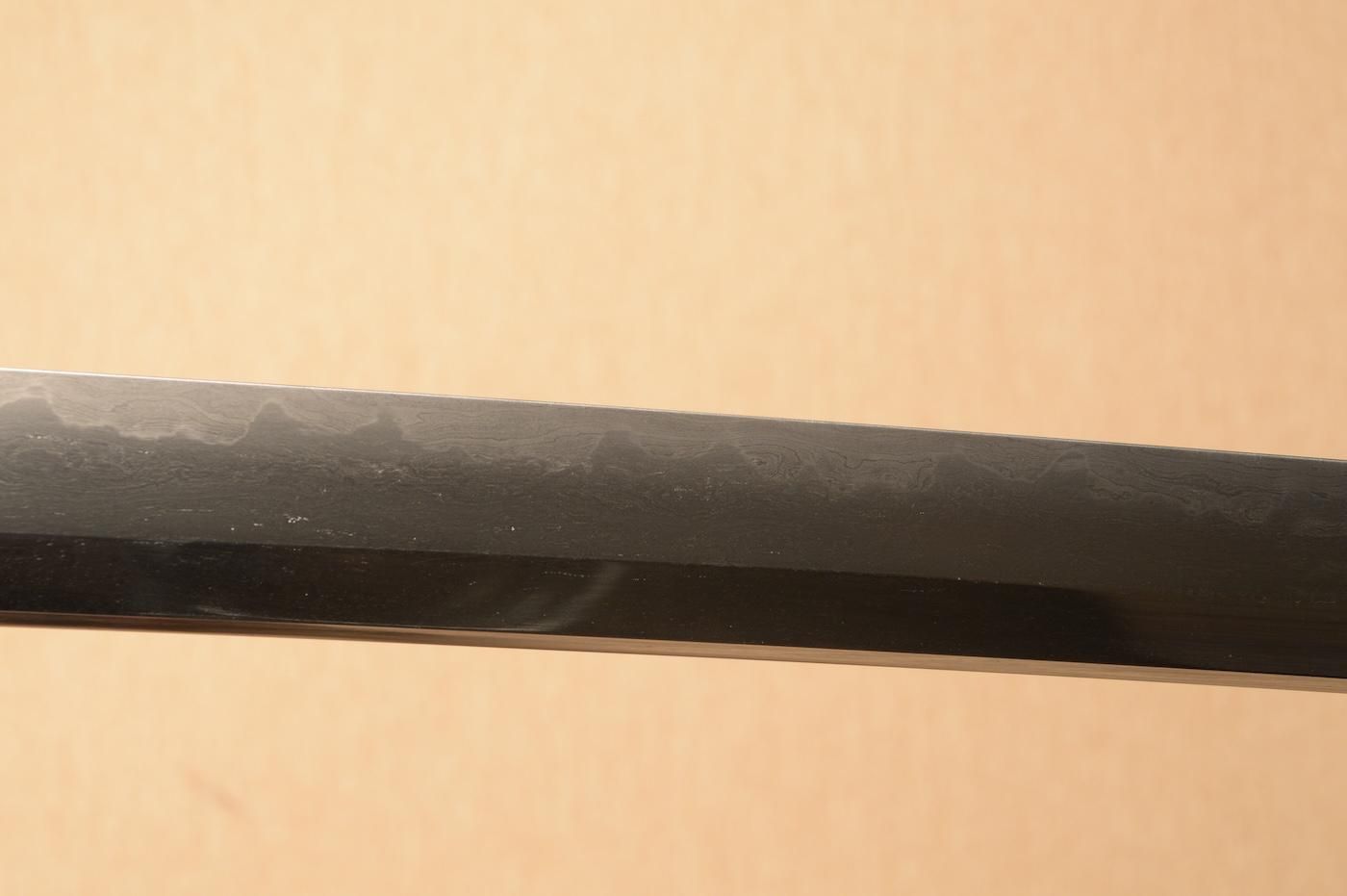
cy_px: 448
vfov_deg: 11.4
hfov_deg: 17.1
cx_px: 674
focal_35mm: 120
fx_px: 4486
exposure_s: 1/1.6
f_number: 11
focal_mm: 80
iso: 400
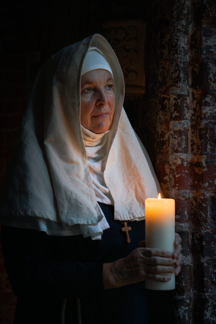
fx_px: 1215
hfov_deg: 10.2
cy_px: 162
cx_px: 108
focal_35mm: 135
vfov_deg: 15.2
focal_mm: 90
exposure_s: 1/250
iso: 3200
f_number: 5.6
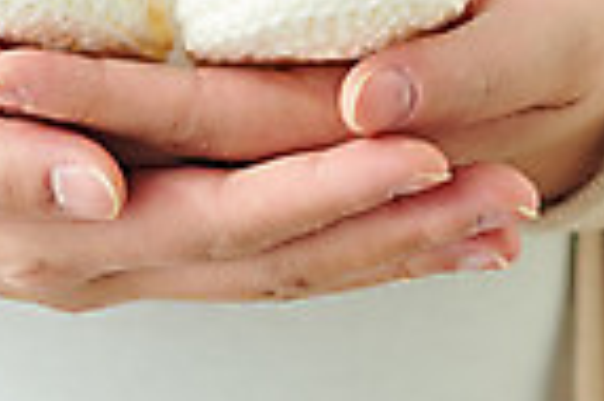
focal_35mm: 210
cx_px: 188
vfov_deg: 6.4
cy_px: -186
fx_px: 3519
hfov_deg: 9.8
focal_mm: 50
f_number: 2.8
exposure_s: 1/320
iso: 250
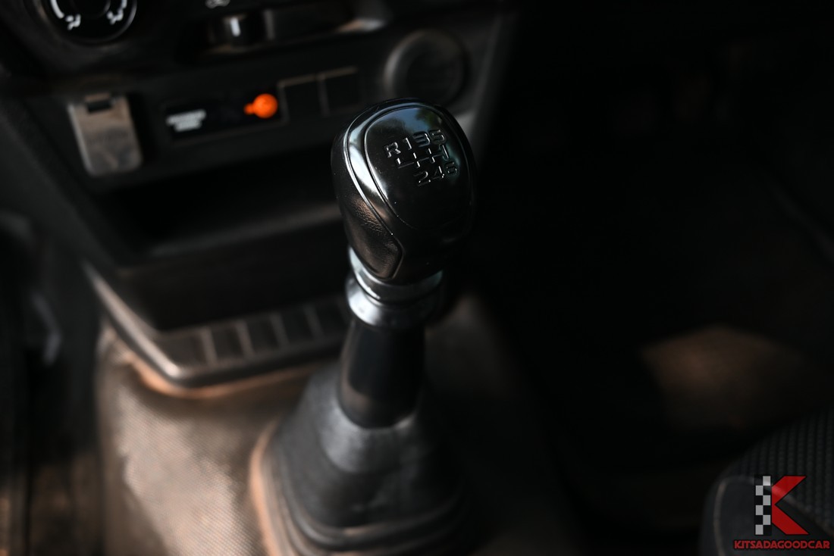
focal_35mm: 36
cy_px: 278
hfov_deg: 53.1
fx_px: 834
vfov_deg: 36.9
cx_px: 417
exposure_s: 1/60
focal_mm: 36
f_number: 5.6
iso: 280
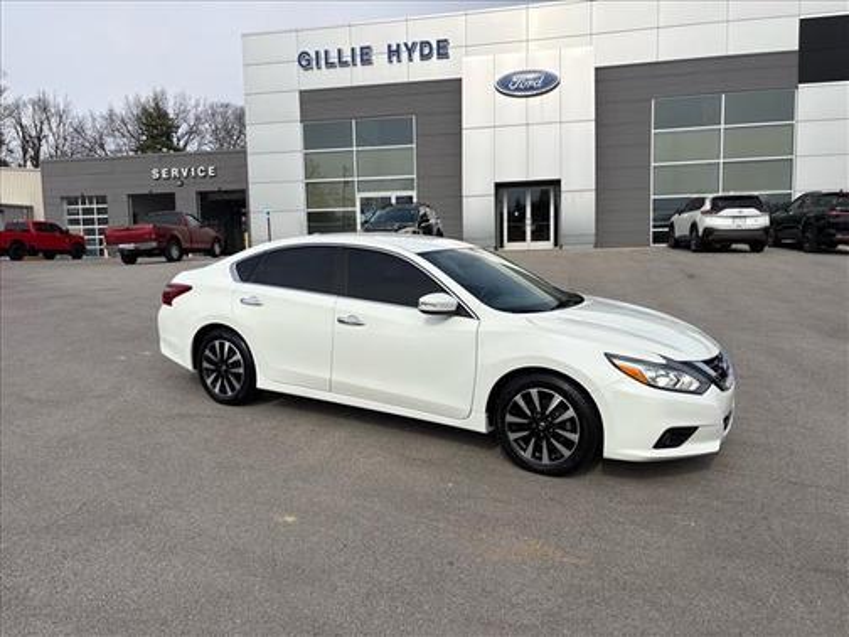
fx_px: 638
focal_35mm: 26
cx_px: 424
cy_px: 318
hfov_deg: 67.3
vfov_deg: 53.1
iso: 50
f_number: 1.6
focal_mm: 5.96
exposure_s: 1/4608
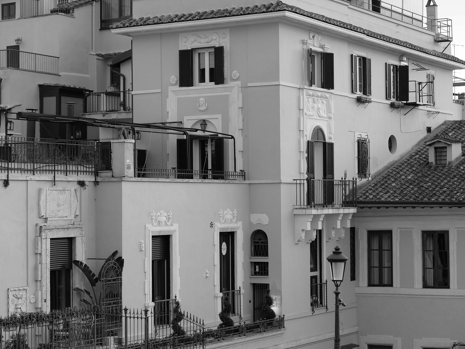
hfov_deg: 22.8
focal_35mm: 86
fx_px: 1155
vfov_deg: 17.2
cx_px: 232
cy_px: 174
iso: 200
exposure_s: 1/320
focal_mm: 43
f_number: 3.5
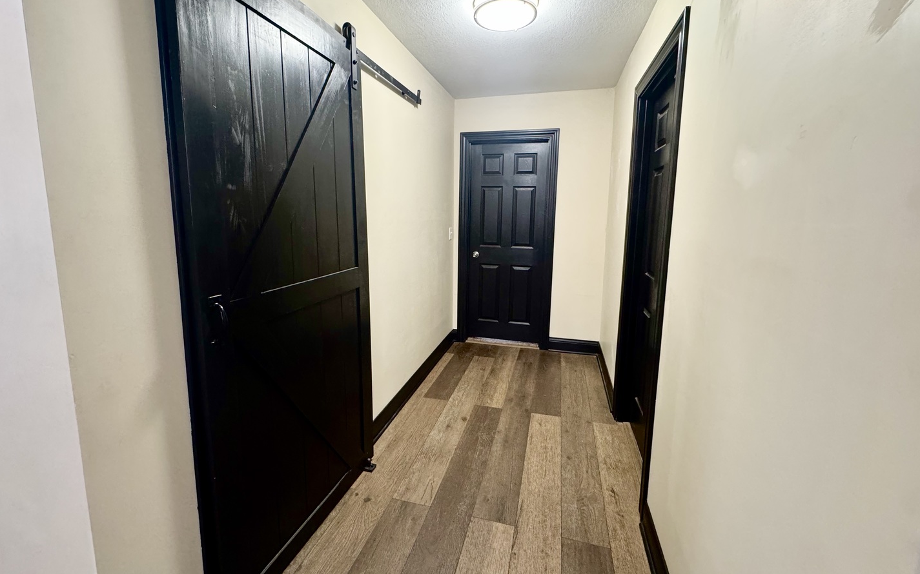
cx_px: 459
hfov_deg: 101.5
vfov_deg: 74.6
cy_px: 262
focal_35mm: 15
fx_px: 376
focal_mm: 2.22
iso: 320
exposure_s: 1/60
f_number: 2.2
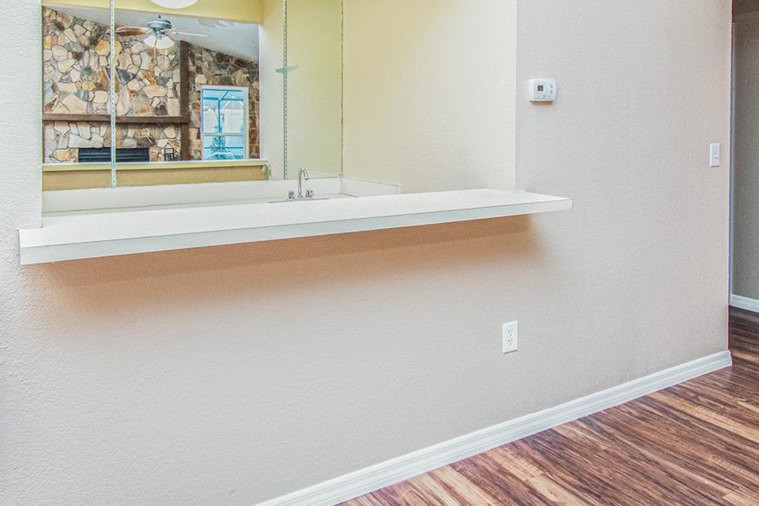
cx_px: 384
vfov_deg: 51.2
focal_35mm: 25
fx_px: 527
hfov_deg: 71.5
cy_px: 222
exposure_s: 1/60
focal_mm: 10
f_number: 4.5
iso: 1250
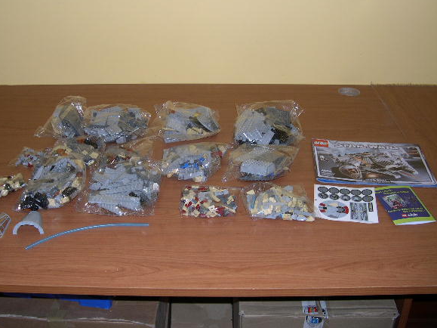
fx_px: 530
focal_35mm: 42
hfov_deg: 44.7
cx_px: 197
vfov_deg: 34.3
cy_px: 147
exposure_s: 1/60
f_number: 2.8
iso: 100
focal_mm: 8
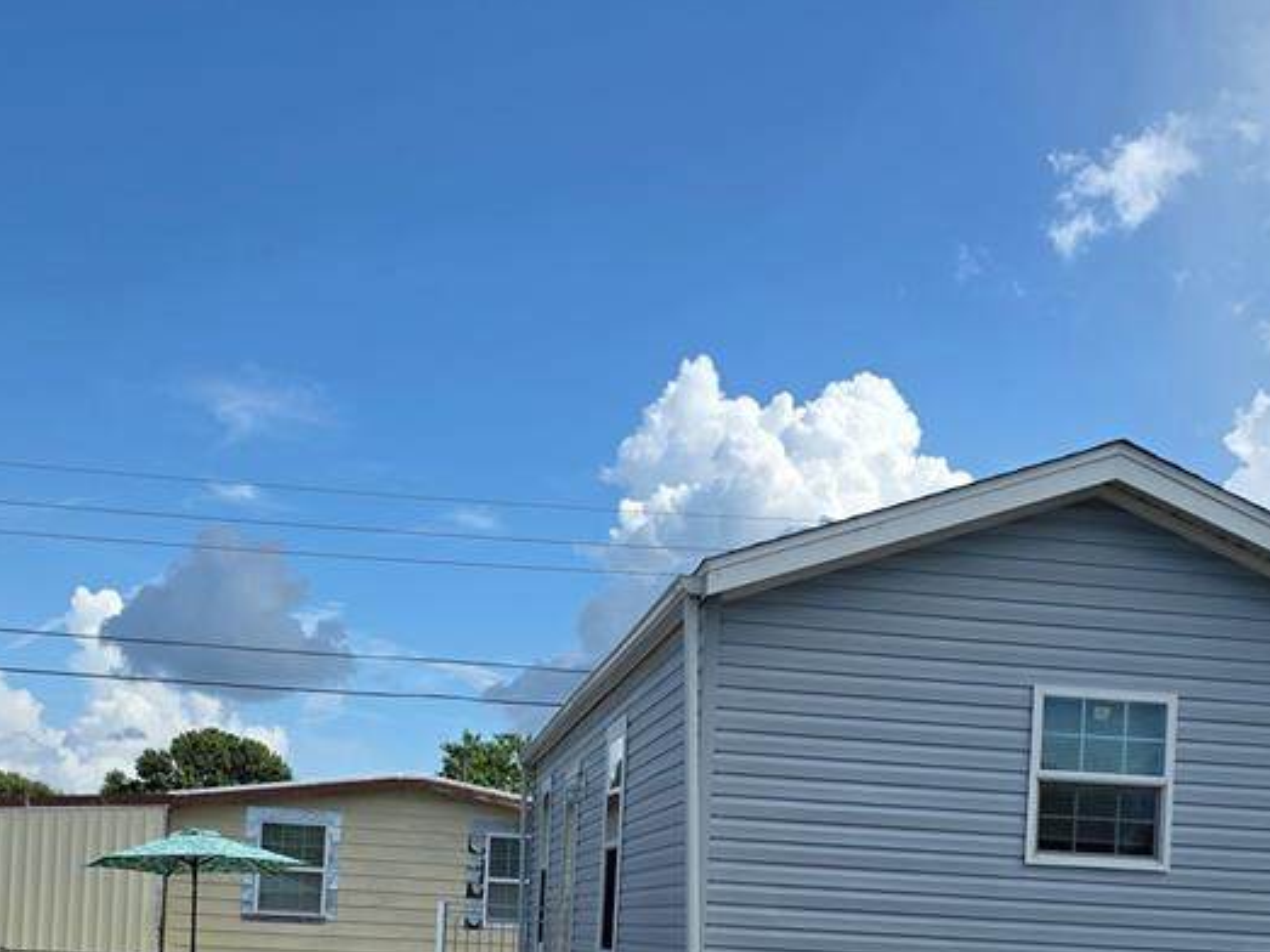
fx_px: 1651
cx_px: 648
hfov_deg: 42.1
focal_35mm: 45
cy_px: 883
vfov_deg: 30.5
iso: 80
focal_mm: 6.3
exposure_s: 1/10000
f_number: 1.7
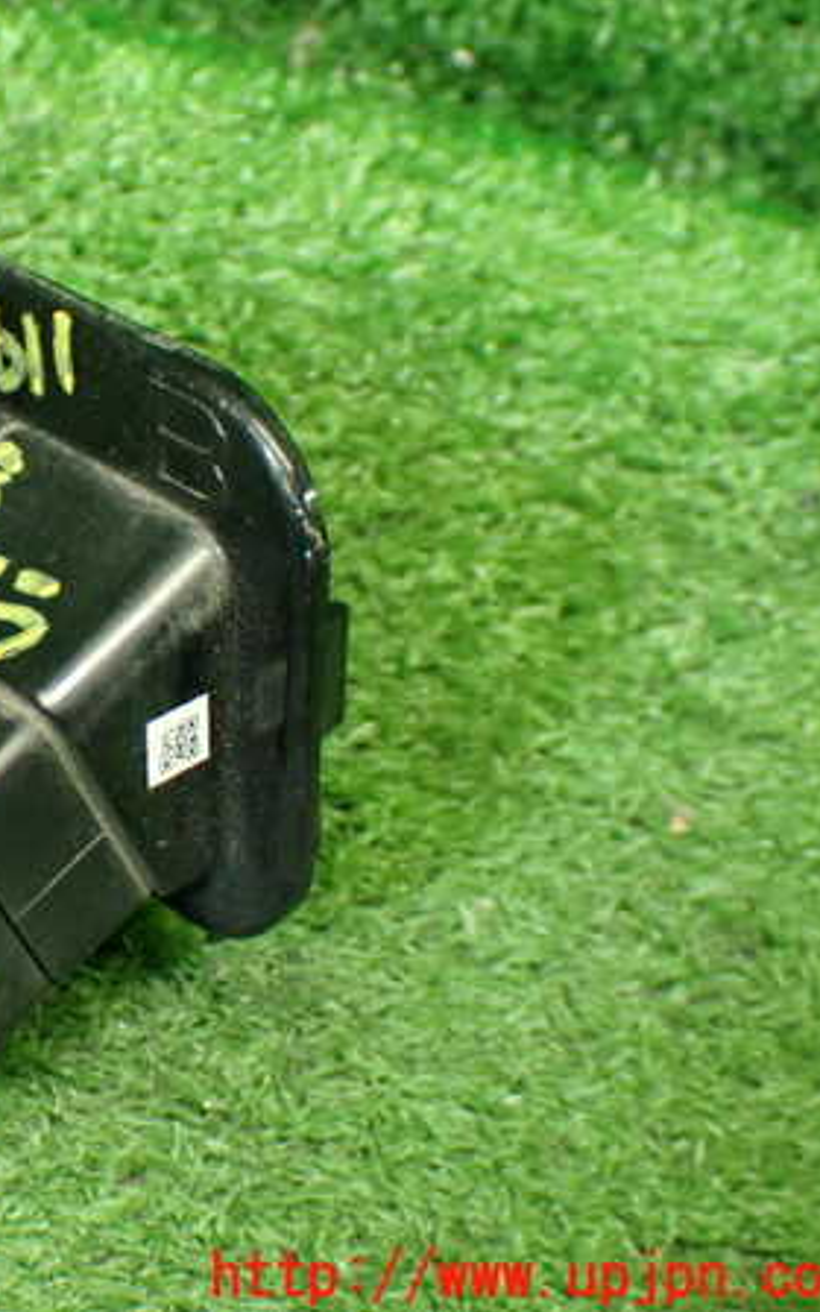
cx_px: -6
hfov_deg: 17.9
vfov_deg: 29.0
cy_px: 656
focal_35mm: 71
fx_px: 2539
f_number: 3.2
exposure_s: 1/50
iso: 800
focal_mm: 9.01
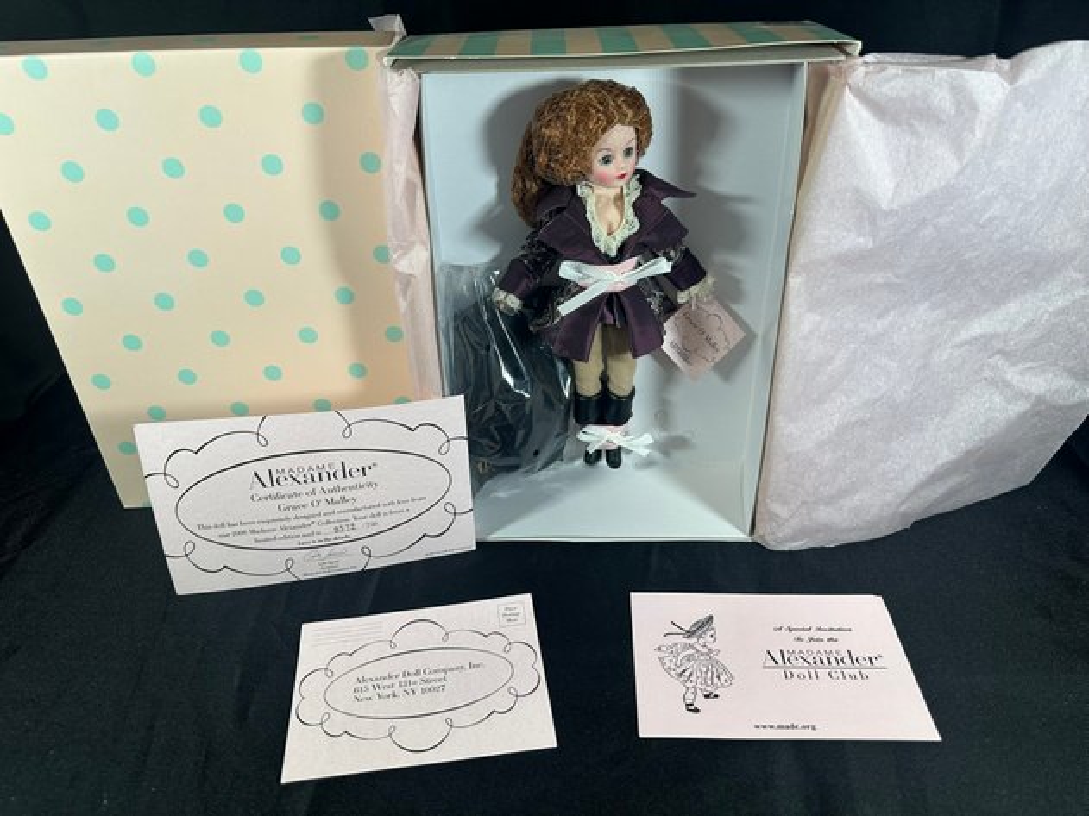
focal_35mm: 24
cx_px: 544
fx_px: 755
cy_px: 408
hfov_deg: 71.6
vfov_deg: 56.8
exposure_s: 1/120
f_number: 1.78
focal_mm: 6.86
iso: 125
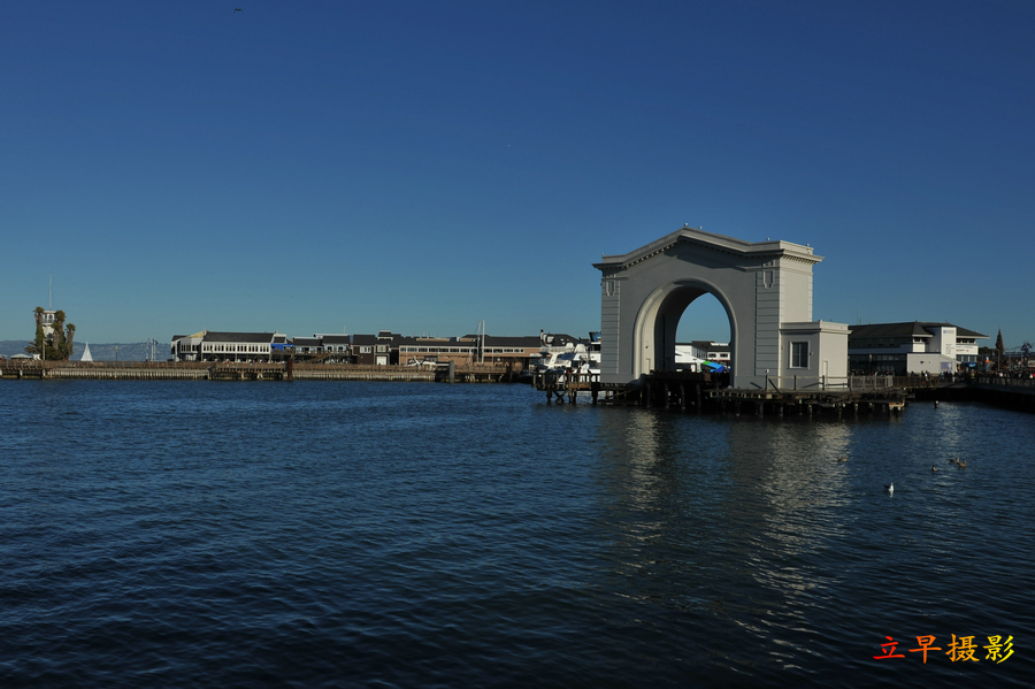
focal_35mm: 24
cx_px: 518
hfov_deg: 73.8
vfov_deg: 53.1
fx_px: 690
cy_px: 344
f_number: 13
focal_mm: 24
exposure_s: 1/500
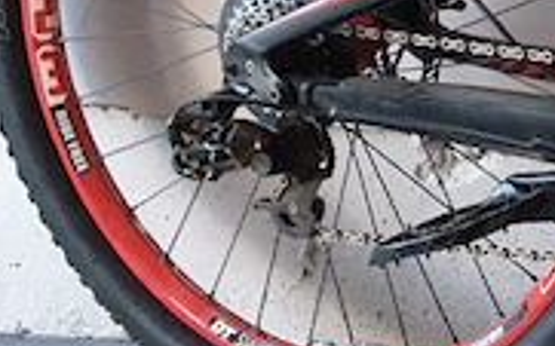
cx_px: 1174
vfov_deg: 9.5
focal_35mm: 136
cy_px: -28
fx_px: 2056
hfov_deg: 13.0
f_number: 2.2
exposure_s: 1/30
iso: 64
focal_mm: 4.15
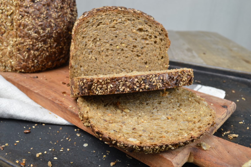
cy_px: 84
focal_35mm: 36
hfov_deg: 53.2
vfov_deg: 36.8
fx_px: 251
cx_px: 126
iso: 100
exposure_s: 1/2.5
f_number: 8
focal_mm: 24
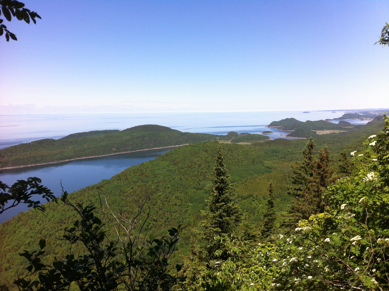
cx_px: 194
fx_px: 393
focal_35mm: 35
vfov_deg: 40.6
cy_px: 146
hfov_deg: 52.7
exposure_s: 1/1312
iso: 80
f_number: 2.8
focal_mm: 3.85
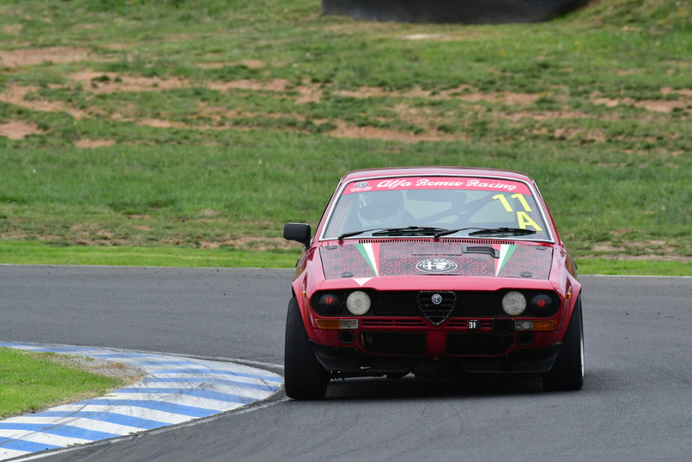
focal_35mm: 750
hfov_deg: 2.7
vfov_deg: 1.8
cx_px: 346
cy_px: 231
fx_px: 14421
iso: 1250
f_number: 11
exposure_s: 1/640
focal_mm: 500
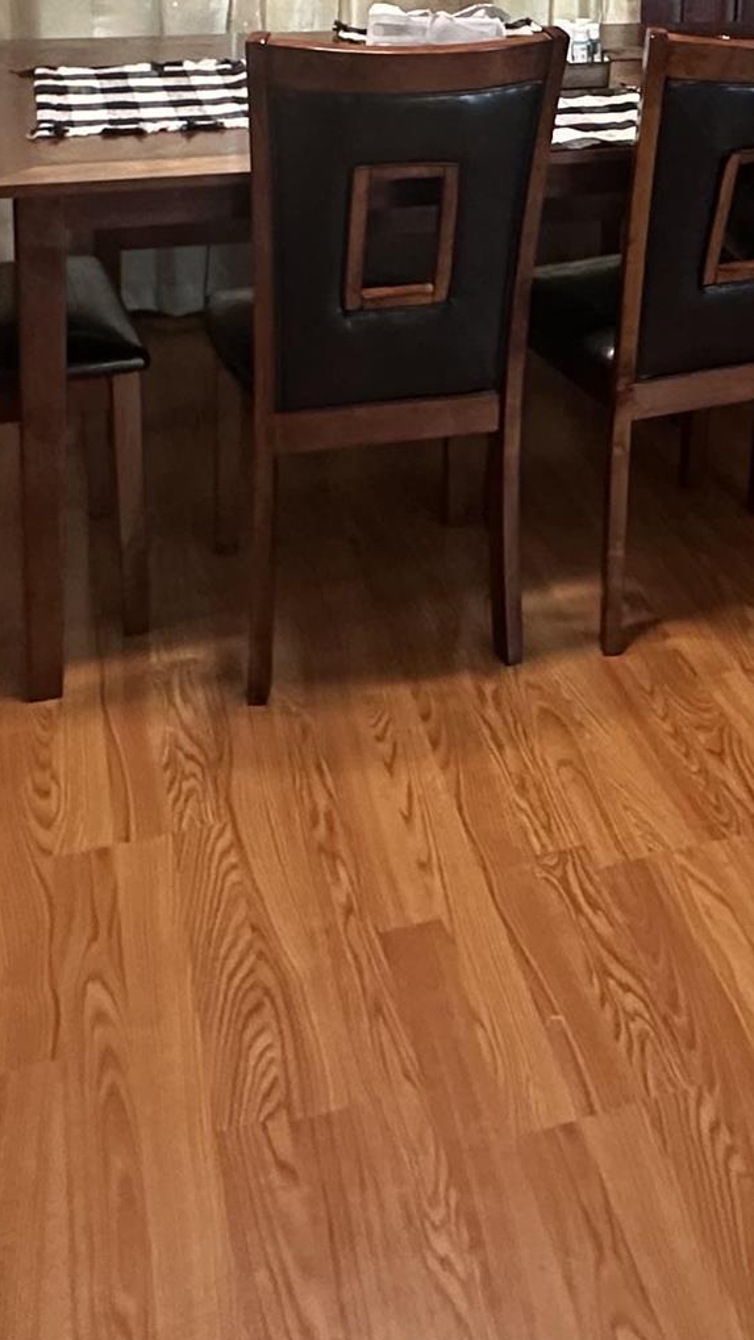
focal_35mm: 46
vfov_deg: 39.8
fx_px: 1635
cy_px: 32
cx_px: 679
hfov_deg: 25.2
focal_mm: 2.22
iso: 500
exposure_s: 1/60
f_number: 2.2
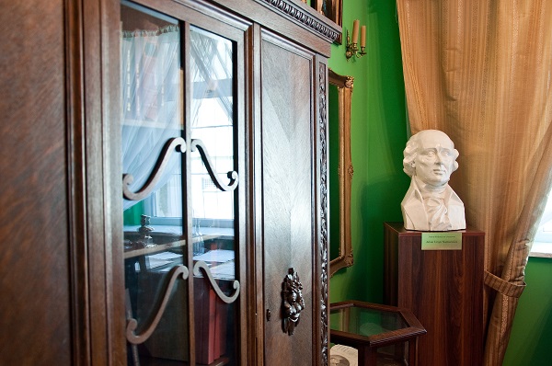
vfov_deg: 39.8
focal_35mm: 33
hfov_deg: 57.3
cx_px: 276
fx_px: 505
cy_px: 183
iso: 200
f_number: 3.8
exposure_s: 1/15
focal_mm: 22
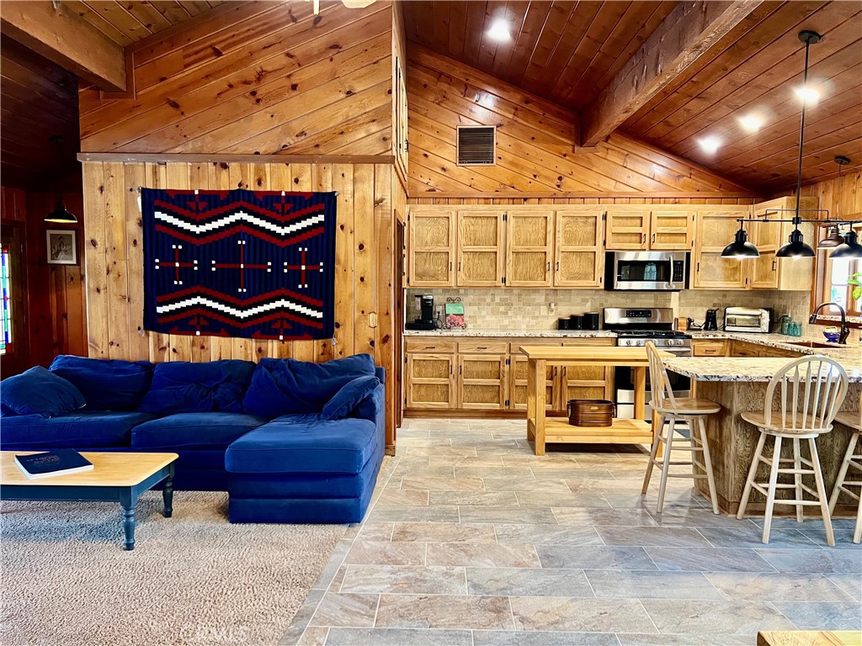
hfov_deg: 67.3
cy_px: 323
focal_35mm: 26
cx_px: 431
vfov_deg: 53.1
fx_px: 647
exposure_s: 1/60
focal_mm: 5.7
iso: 250
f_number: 1.5
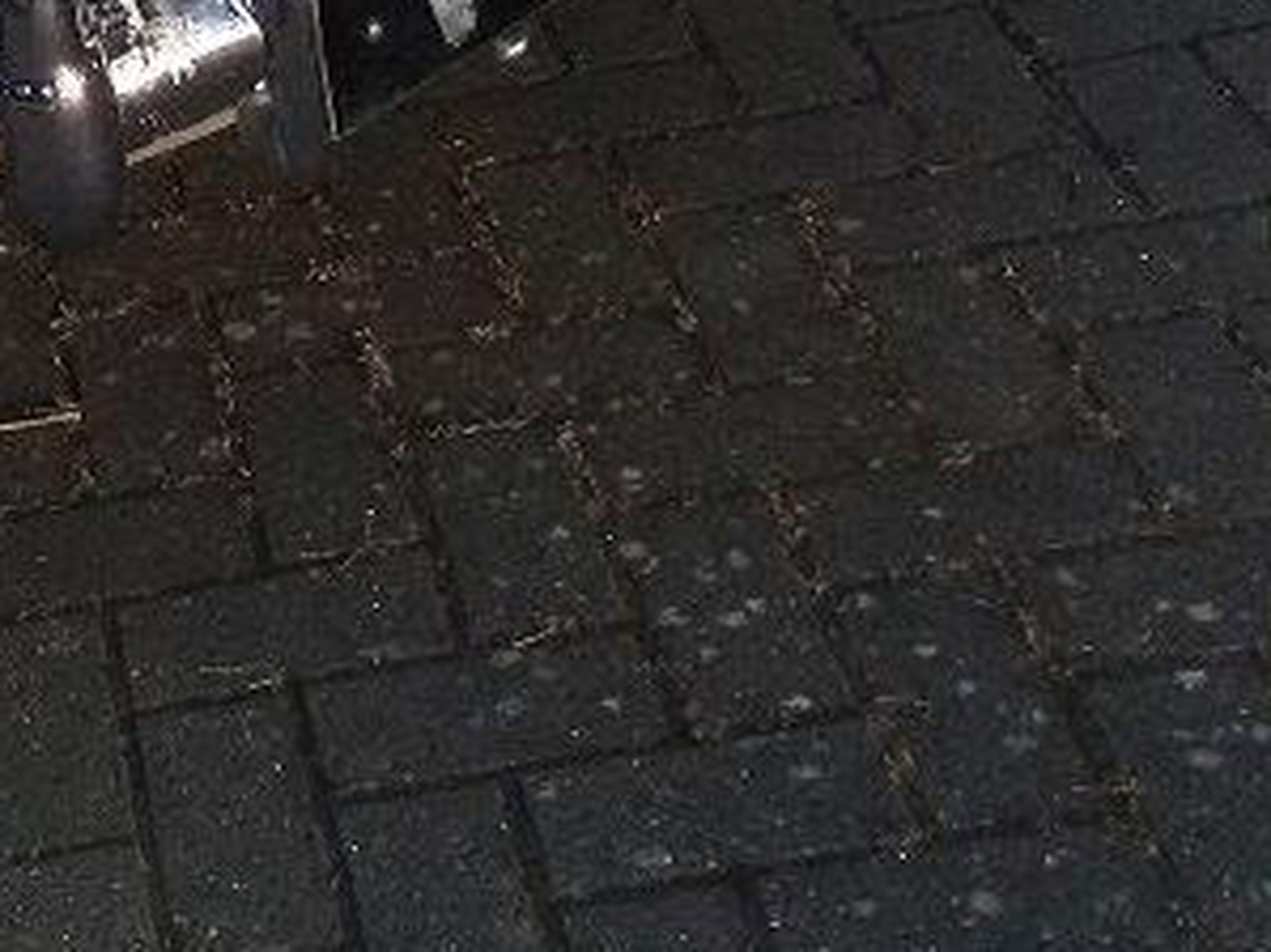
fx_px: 3193
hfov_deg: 19.9
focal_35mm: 87
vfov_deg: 15.3
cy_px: -604
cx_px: -544
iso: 108
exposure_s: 1/412
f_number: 1.8
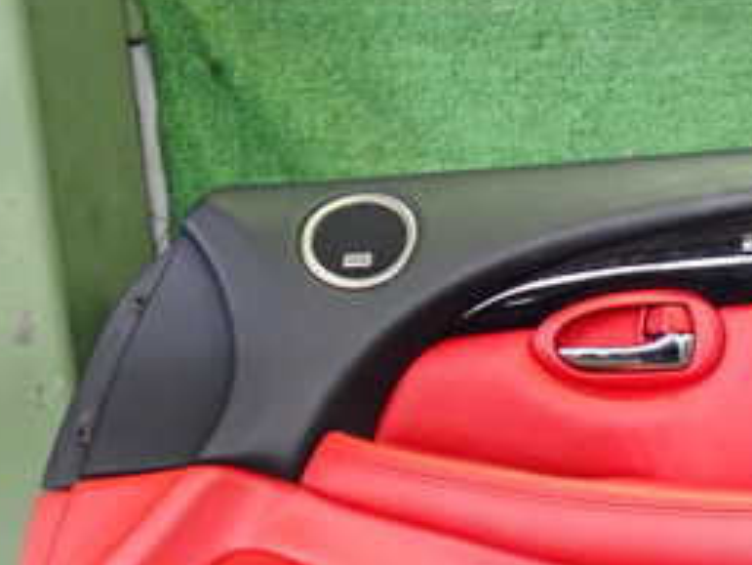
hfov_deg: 25.7
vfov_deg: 20.9
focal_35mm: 70
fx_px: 1521
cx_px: 831
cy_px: 407
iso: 500
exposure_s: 1/40
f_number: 2.3
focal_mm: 5.4
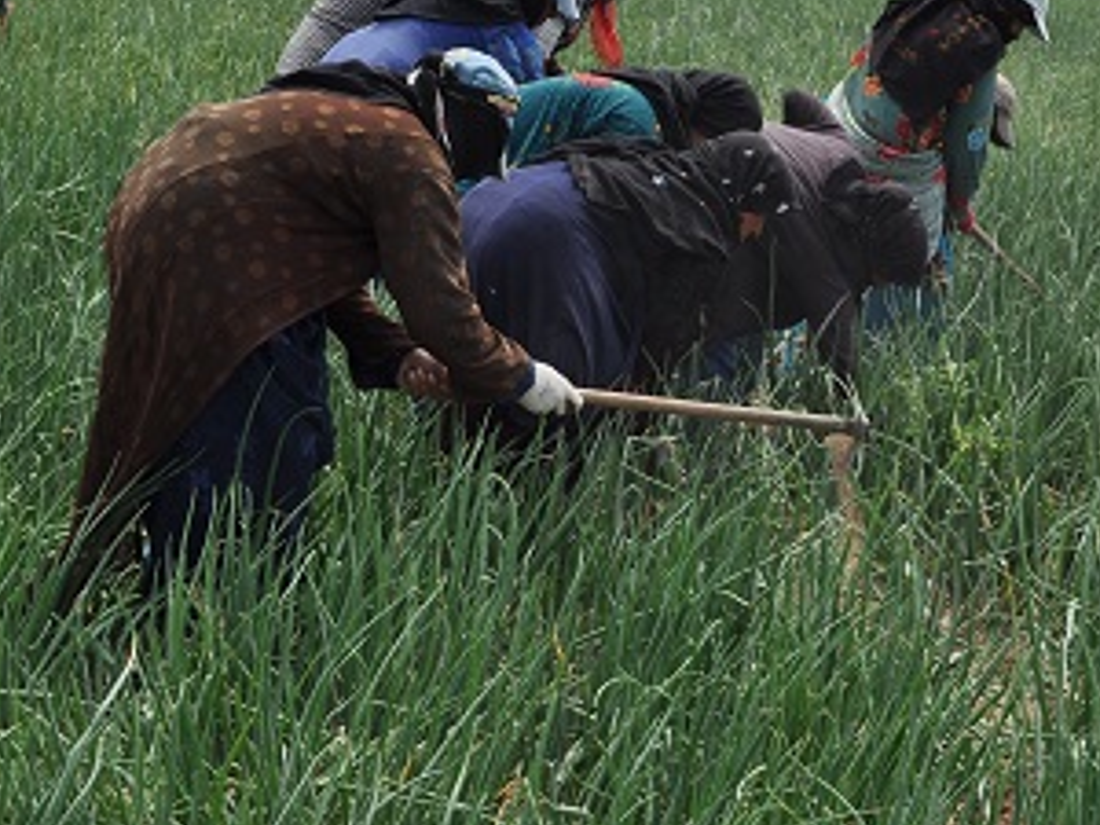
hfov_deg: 25.7
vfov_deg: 19.6
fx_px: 2383
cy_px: 392
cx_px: 807
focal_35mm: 75
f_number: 8
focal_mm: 26
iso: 200
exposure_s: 1/250
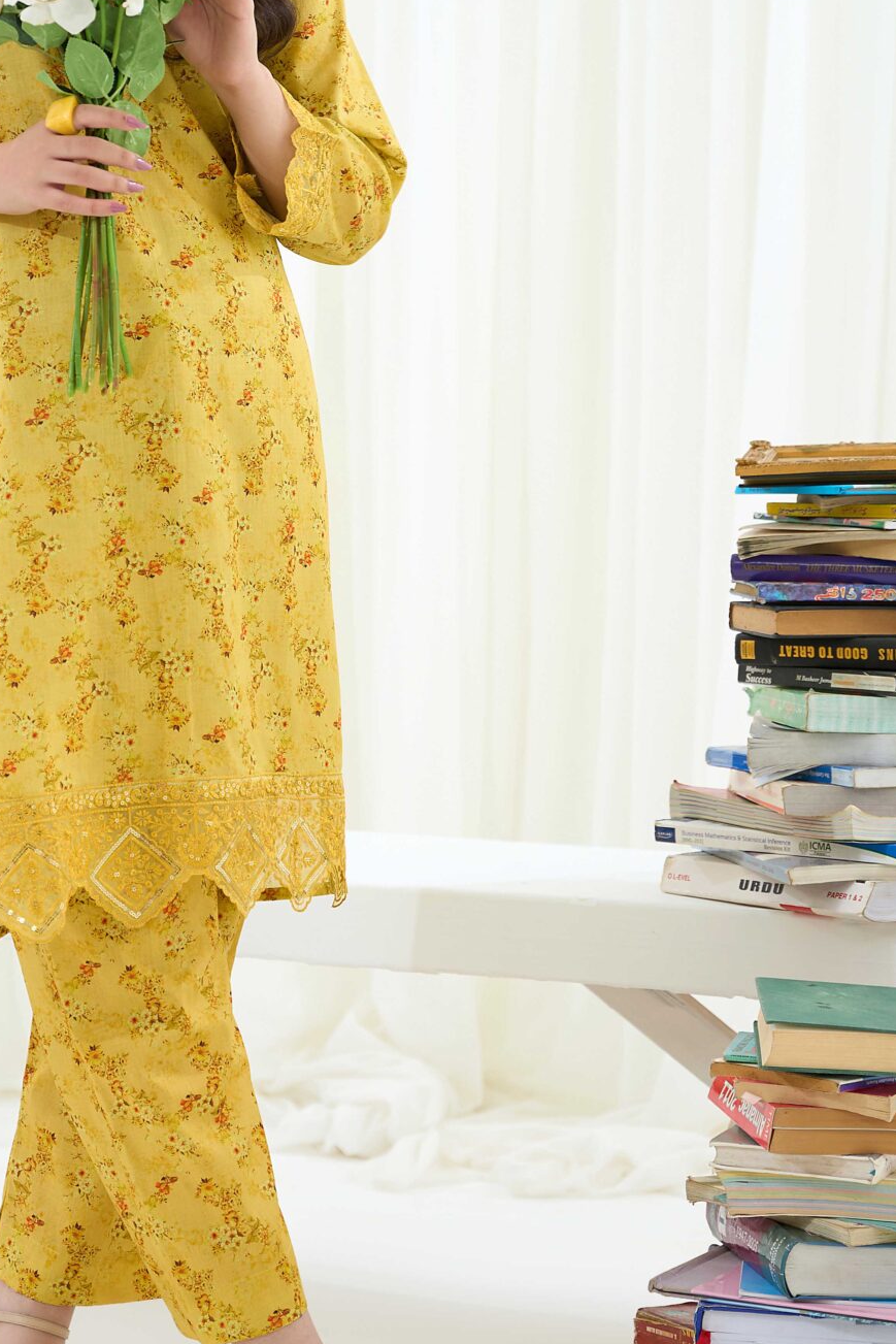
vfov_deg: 18.4
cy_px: 420
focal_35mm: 111
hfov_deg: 12.3
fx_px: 4127
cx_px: 108
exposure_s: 1/125
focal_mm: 56.3
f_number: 2.8
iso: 125
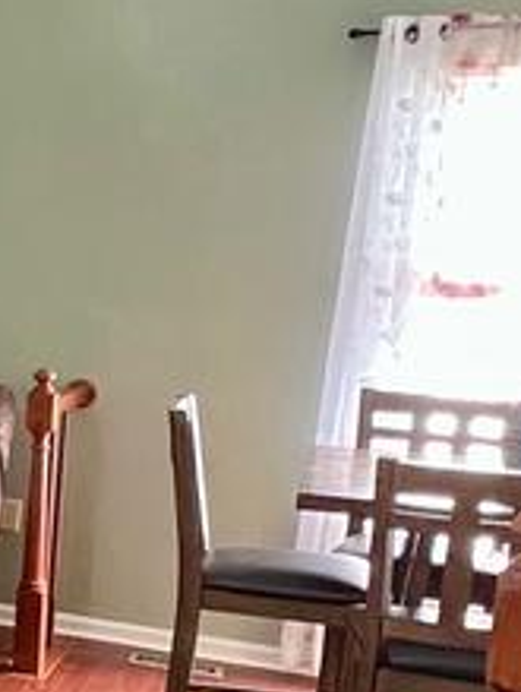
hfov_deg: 16.3
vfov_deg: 30.0
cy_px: 461
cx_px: -578
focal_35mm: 64
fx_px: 1281
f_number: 1.8
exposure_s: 1/60
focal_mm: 1.57
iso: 400
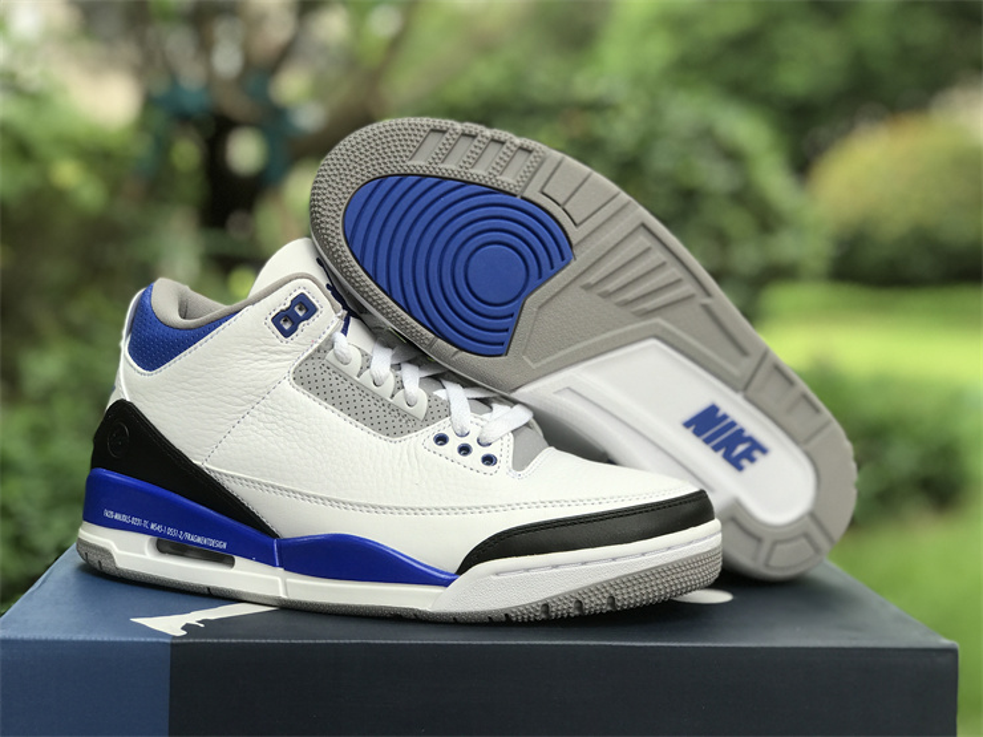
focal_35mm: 57
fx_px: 1619
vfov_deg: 25.7
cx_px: 492
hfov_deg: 33.8
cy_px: 368
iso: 32
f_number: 2.8
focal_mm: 6.6
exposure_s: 1/100
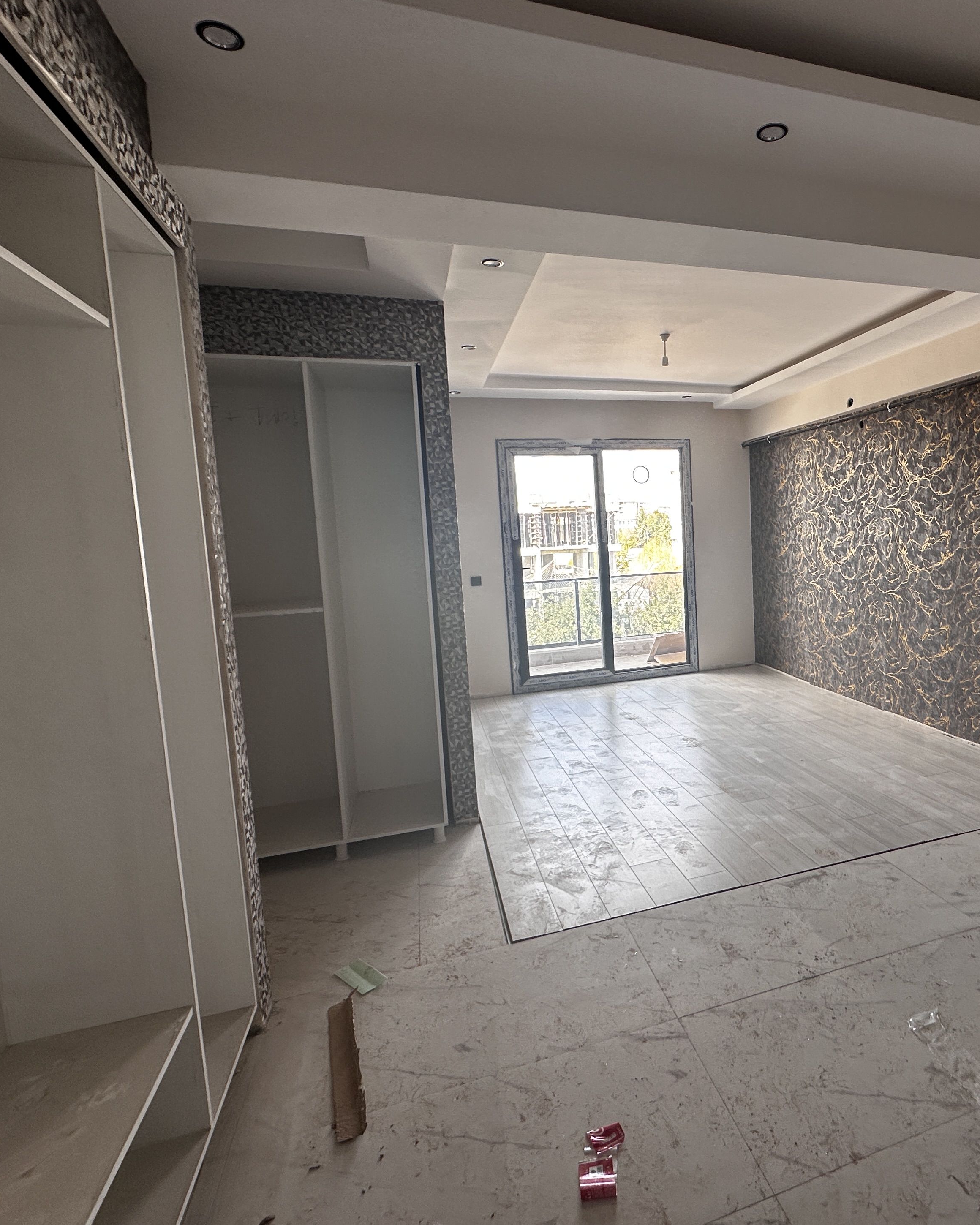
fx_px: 689
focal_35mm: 19
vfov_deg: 83.3
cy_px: 593
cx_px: 664
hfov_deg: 68.6
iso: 50
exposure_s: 1/99
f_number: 2.2
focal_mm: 2.22
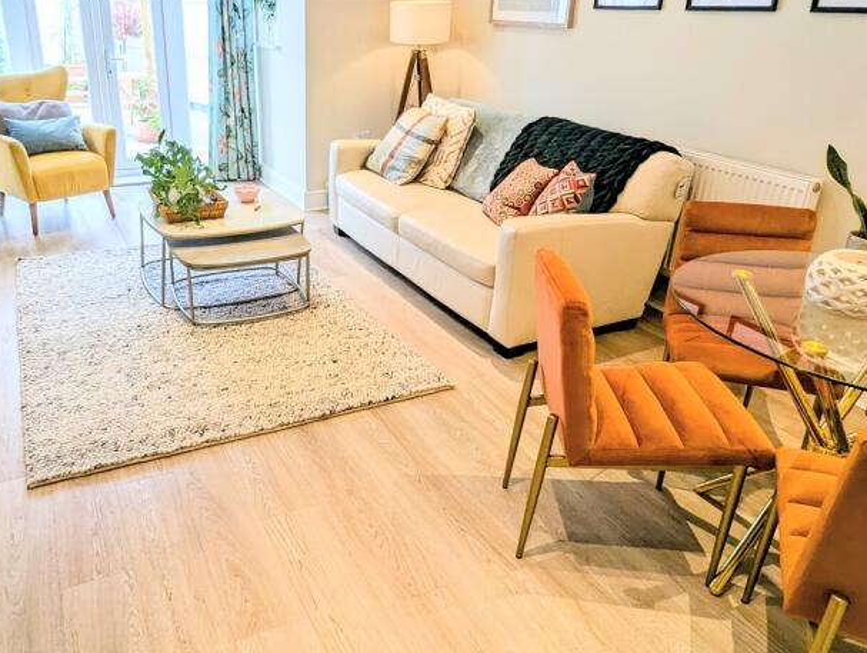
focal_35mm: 27
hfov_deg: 64.4
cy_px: 289
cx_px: 333
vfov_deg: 51.4
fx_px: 677
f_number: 2.2
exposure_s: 1/100
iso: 128
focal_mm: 2.35
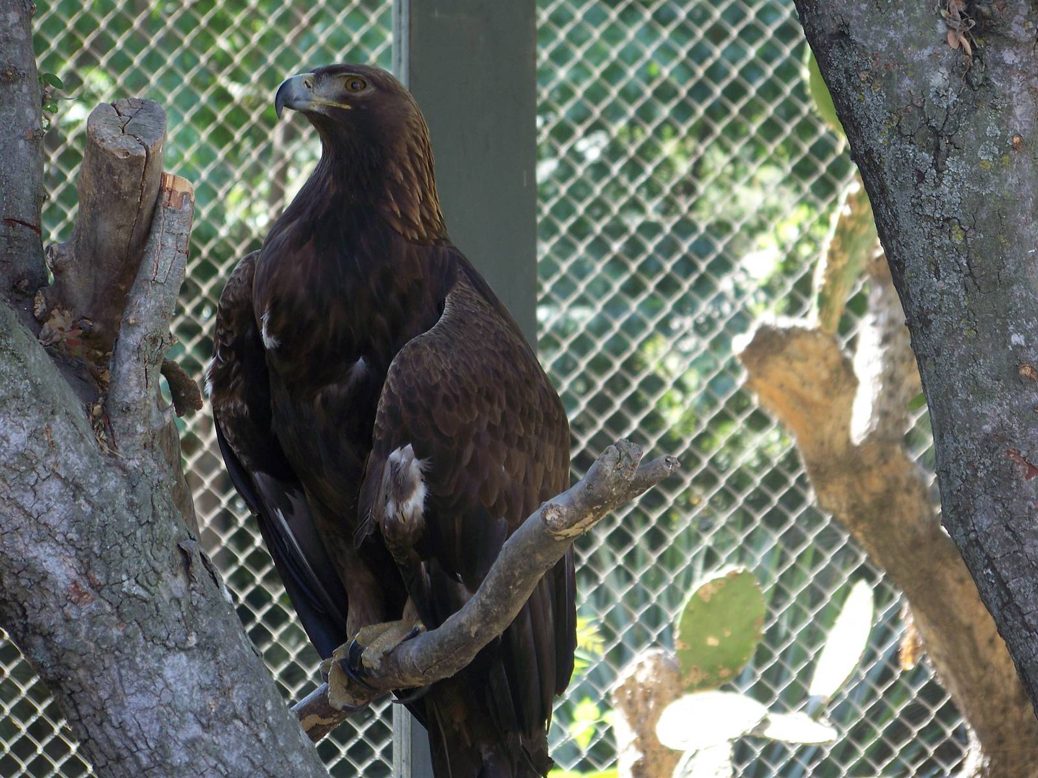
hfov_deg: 9.5
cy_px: 389
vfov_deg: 7.1
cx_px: 519
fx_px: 6267
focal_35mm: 209
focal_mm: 33.3
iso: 64
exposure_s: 1/50
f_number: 3.6
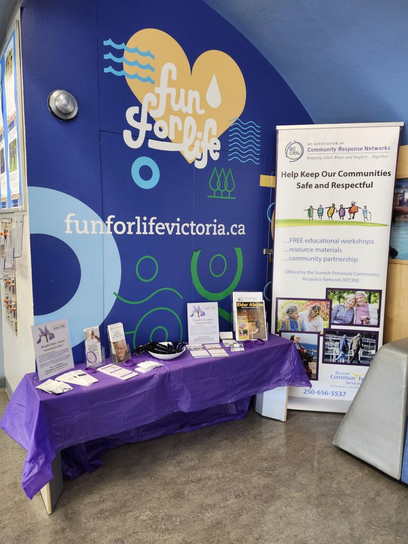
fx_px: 361
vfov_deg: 73.9
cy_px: 272
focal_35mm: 23
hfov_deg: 58.9
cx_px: 204
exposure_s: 1/120
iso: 400
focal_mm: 5.54
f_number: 1.8
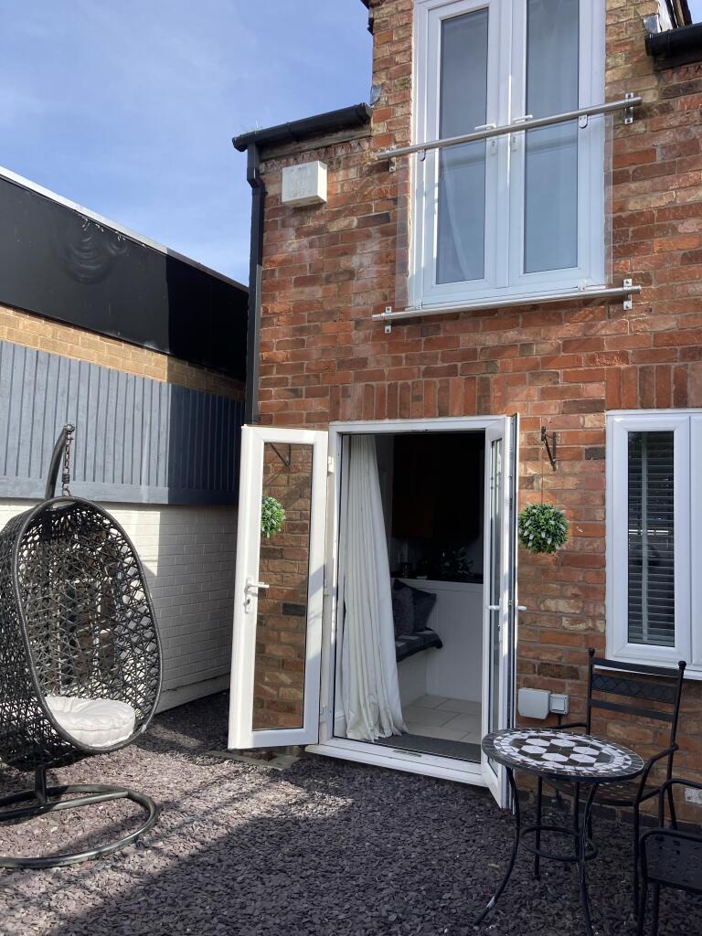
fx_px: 757
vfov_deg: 63.4
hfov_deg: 49.7
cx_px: 351
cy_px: 468
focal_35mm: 28
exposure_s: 1/1116
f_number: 1.8
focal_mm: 3.99
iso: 20
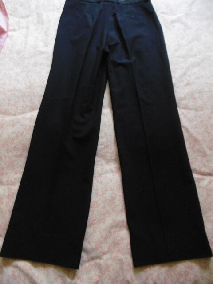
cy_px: 142
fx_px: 197
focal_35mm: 24
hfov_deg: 56.8
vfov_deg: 71.6
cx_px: 106
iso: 400
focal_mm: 4.3
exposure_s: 1/13
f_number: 3.1
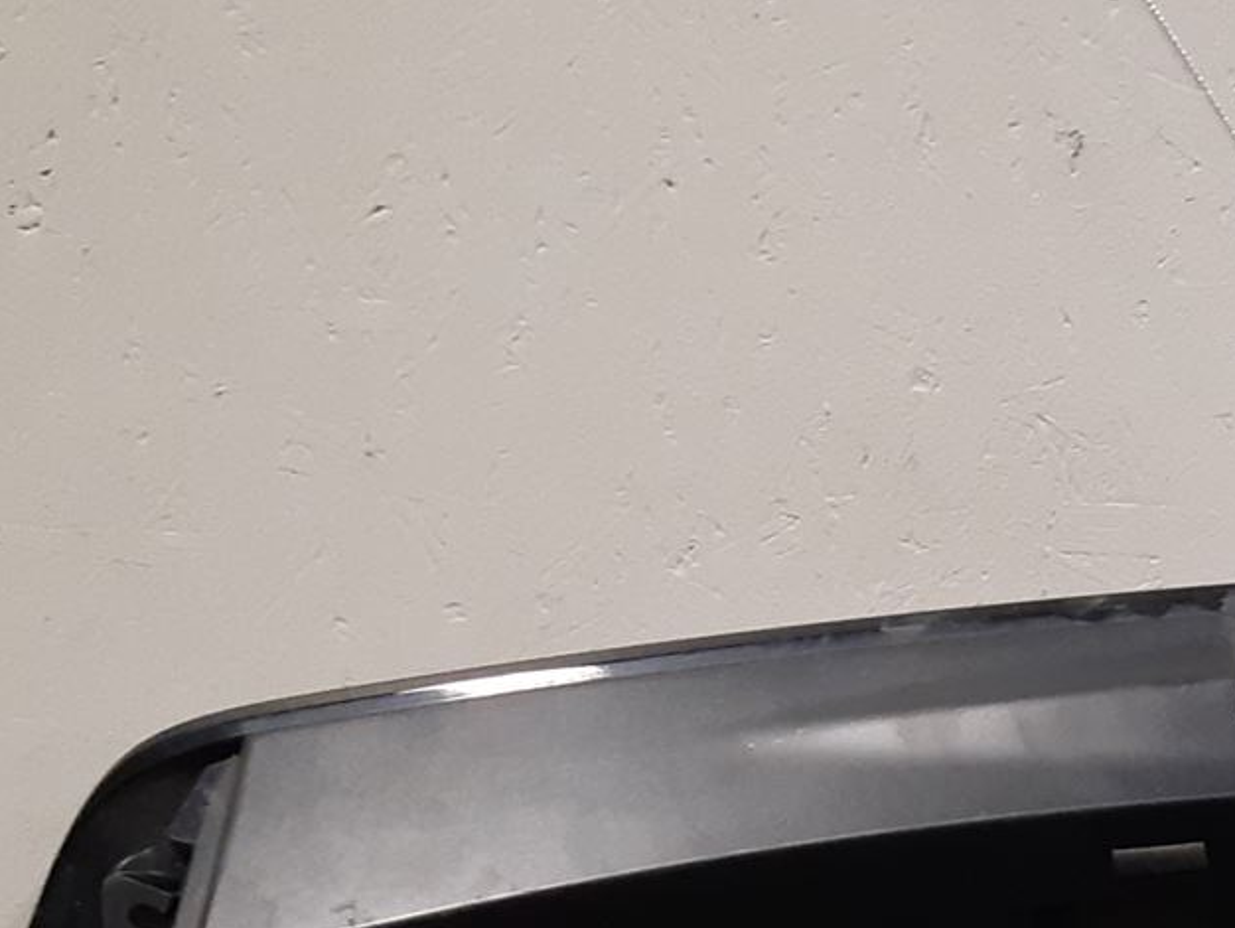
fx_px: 3034
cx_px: 1639
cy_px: 1121
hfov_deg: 20.8
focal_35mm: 85
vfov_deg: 16.6
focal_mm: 3.93
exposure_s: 1/60
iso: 200
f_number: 1.7
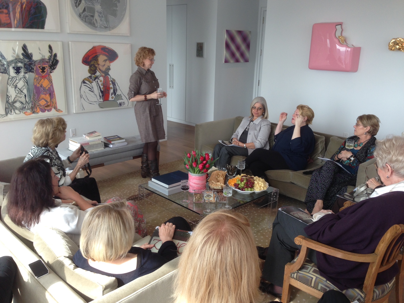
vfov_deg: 42.9
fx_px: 385
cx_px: 202
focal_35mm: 33
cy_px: 152
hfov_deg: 55.4
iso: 50
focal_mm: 4.12
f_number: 2.4
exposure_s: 1/60
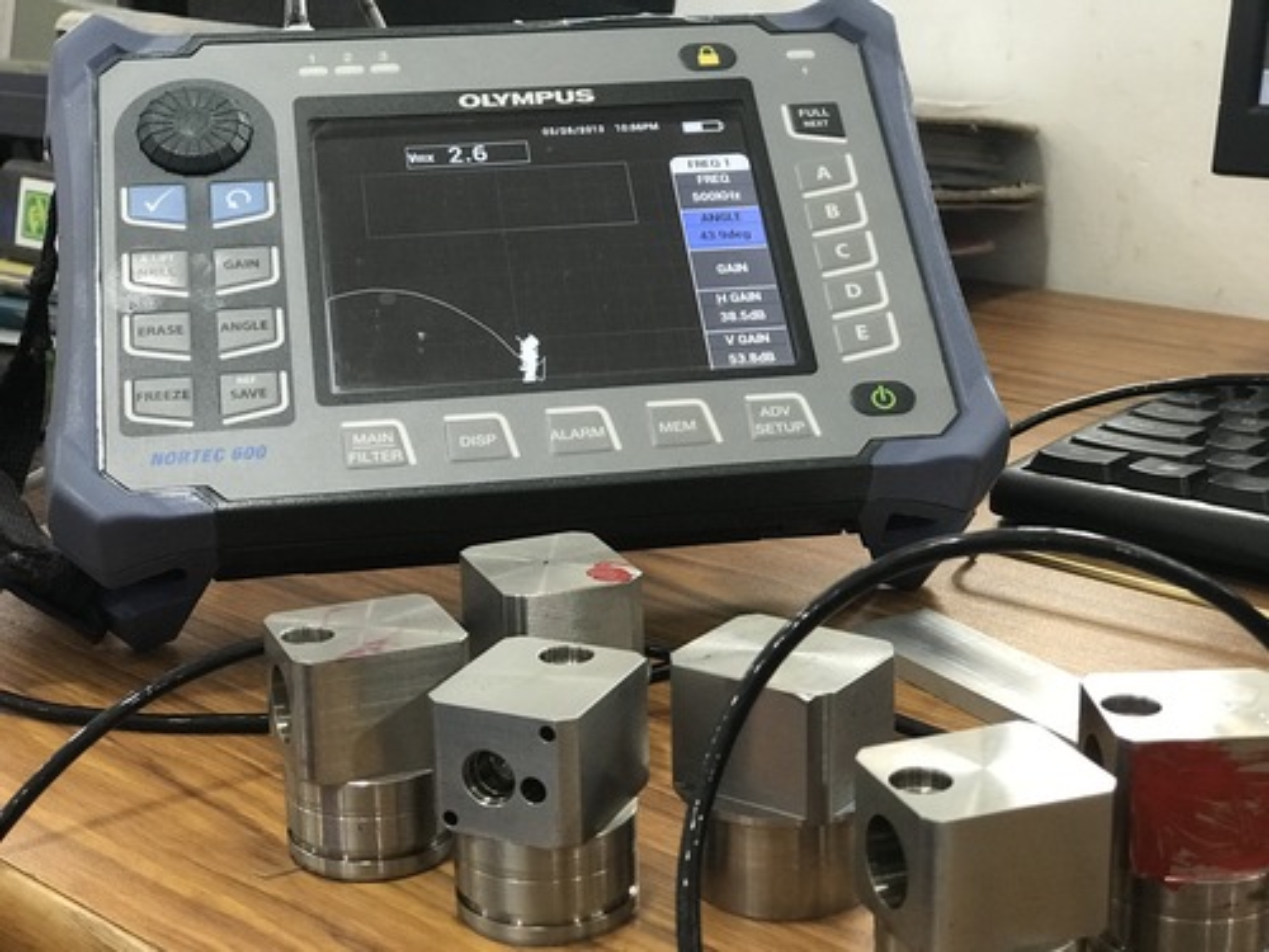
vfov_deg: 25.7
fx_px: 2090
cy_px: 476
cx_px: 634
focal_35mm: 57
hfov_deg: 33.8
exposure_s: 1/50
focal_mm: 6.6
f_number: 2.8
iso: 200
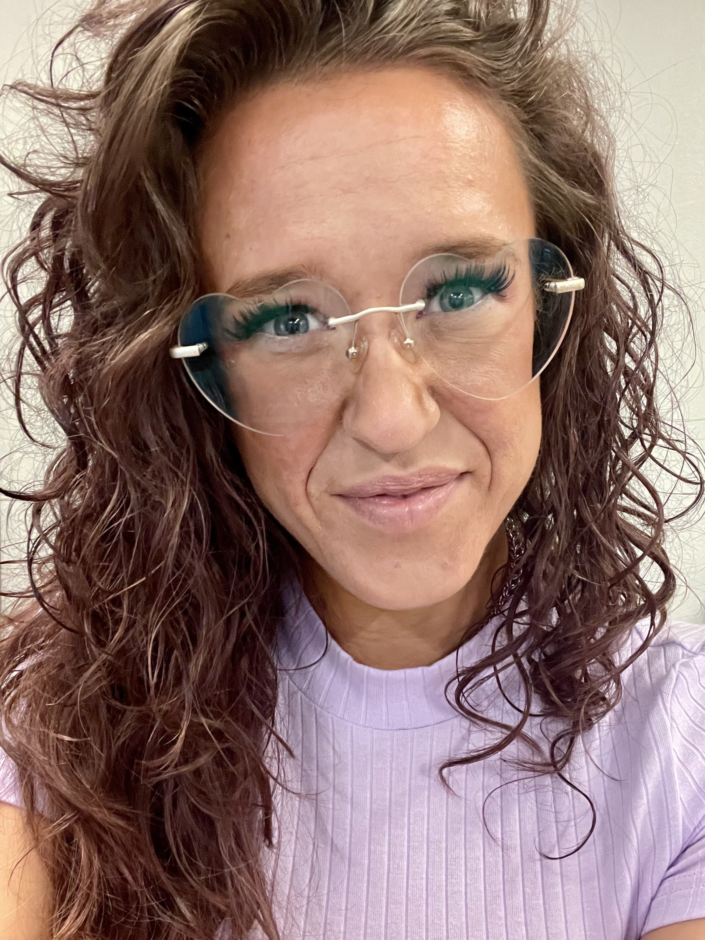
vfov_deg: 60.0
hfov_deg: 46.8
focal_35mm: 30
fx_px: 815
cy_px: 470
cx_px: 352
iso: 500
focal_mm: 2.71
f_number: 2.2
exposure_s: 1/30
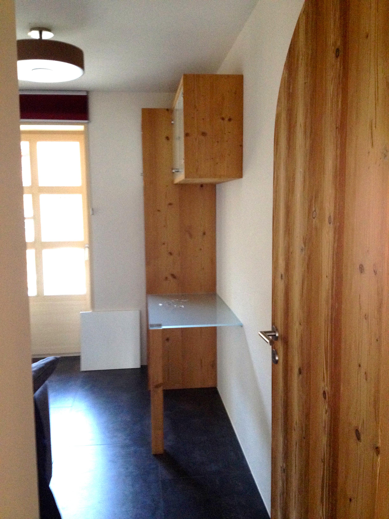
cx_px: 194
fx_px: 524
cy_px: 260
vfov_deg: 52.6
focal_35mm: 35
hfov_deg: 40.7
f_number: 2.4
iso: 200
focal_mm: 4.28
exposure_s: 1/20
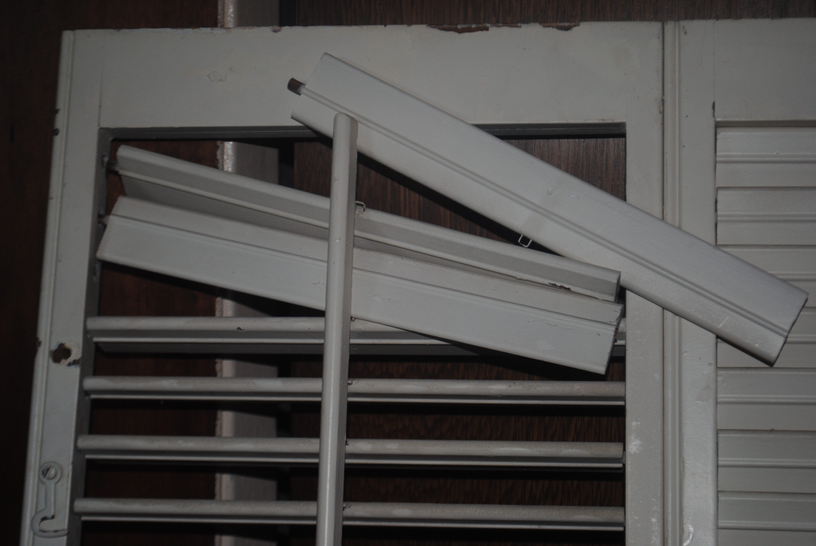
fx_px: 1634
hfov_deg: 28.0
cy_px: 273
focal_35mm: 72
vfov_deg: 19.0
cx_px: 408
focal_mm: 48
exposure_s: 1/60
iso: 200
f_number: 5.6
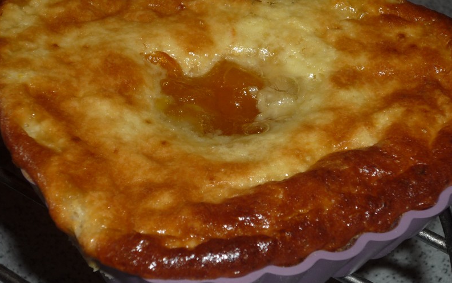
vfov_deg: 14.1
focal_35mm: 93
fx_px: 1146
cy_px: 125
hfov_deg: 22.3
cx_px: 225
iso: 100
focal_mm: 10.9
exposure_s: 1/40
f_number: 5.2
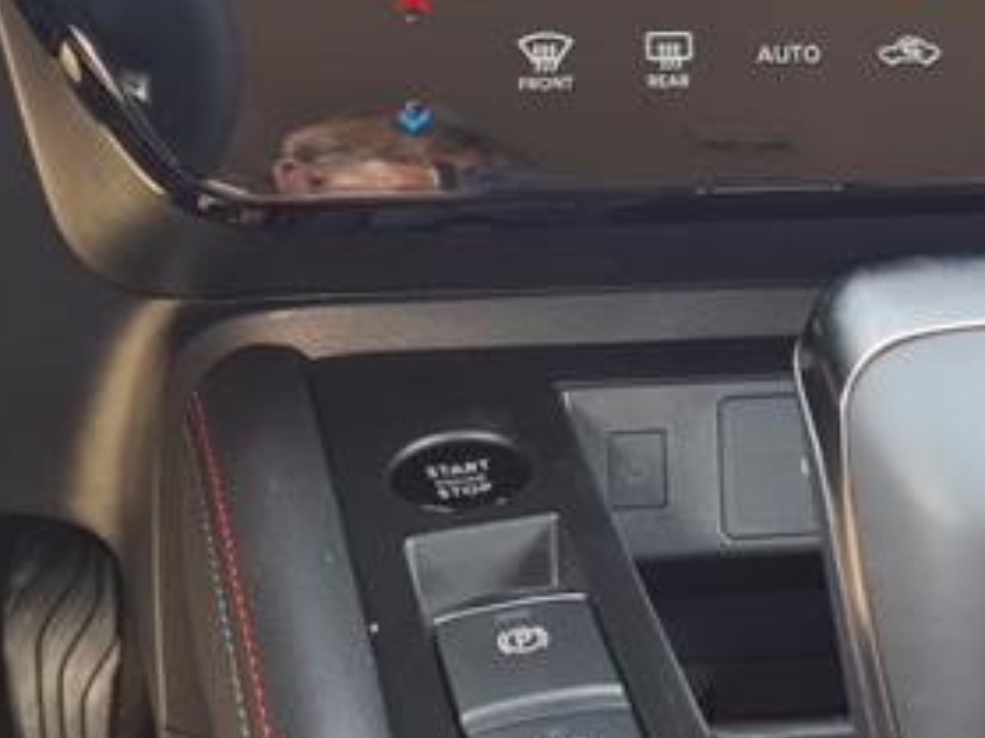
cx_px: 773
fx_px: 1763
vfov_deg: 22.8
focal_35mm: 62
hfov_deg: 30.5
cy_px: 25
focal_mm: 3.58
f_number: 1.9
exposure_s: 1/40
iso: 100
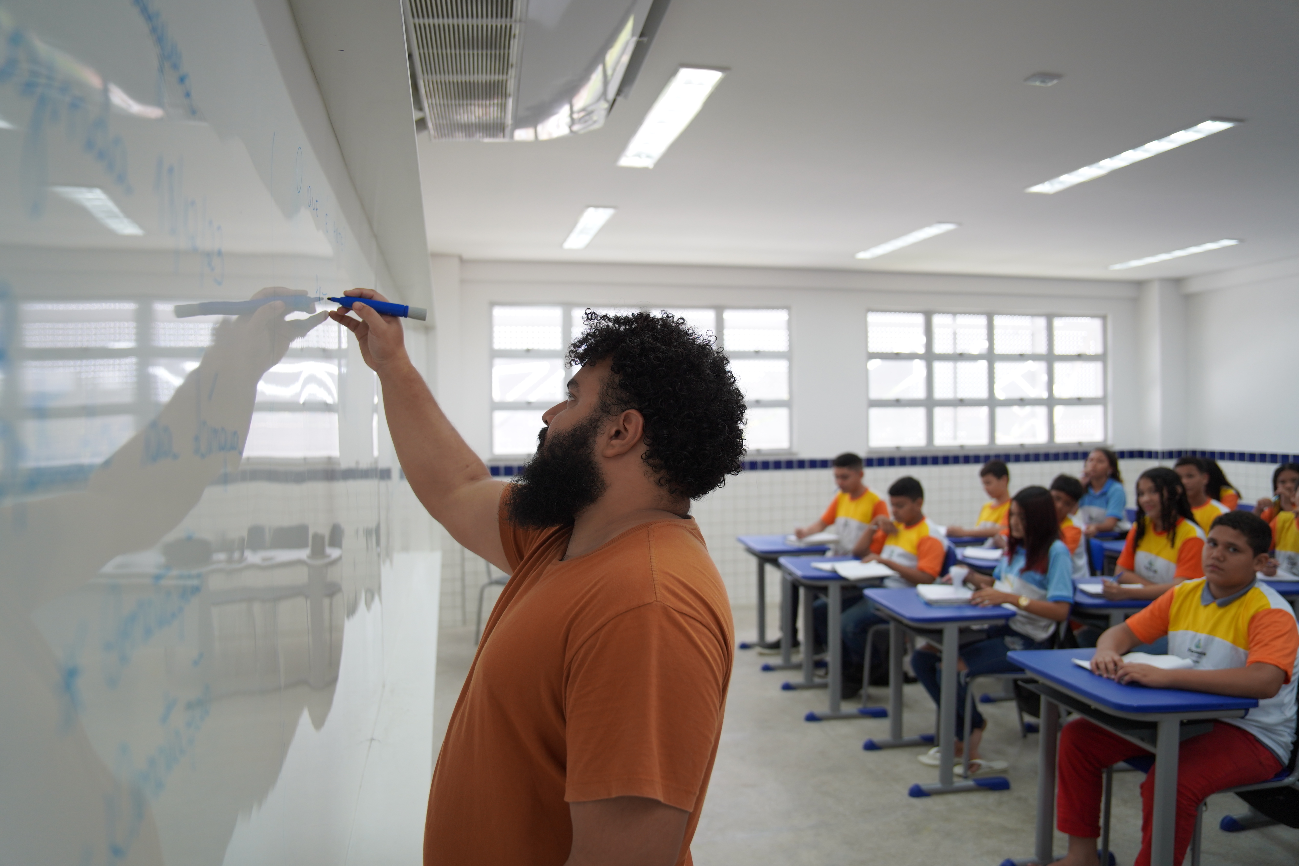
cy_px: 433
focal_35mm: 24
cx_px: 650
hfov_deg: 73.7
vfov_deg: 53.1
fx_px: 866
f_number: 2.8
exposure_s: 1/200
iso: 500
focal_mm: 24
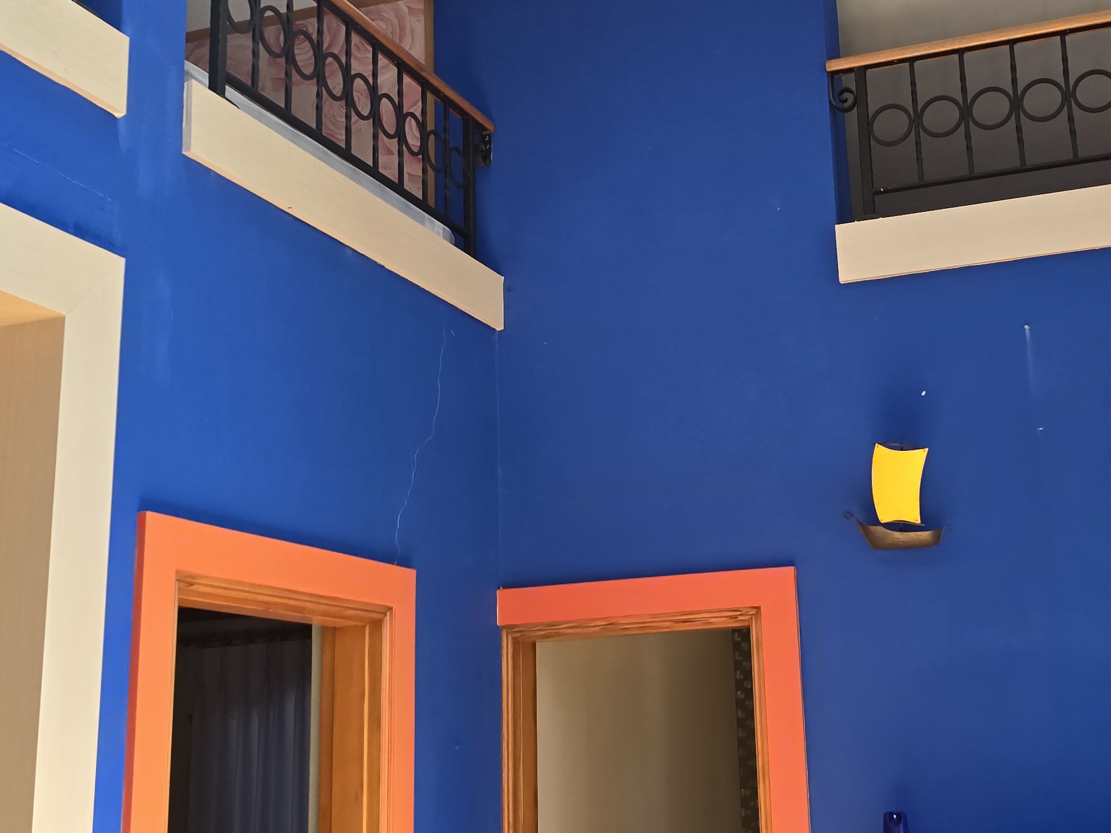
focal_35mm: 50
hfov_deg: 38.0
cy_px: 338
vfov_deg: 29.0
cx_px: 667
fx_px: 1605
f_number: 1.7
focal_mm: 6.3
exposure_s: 1/180
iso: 125
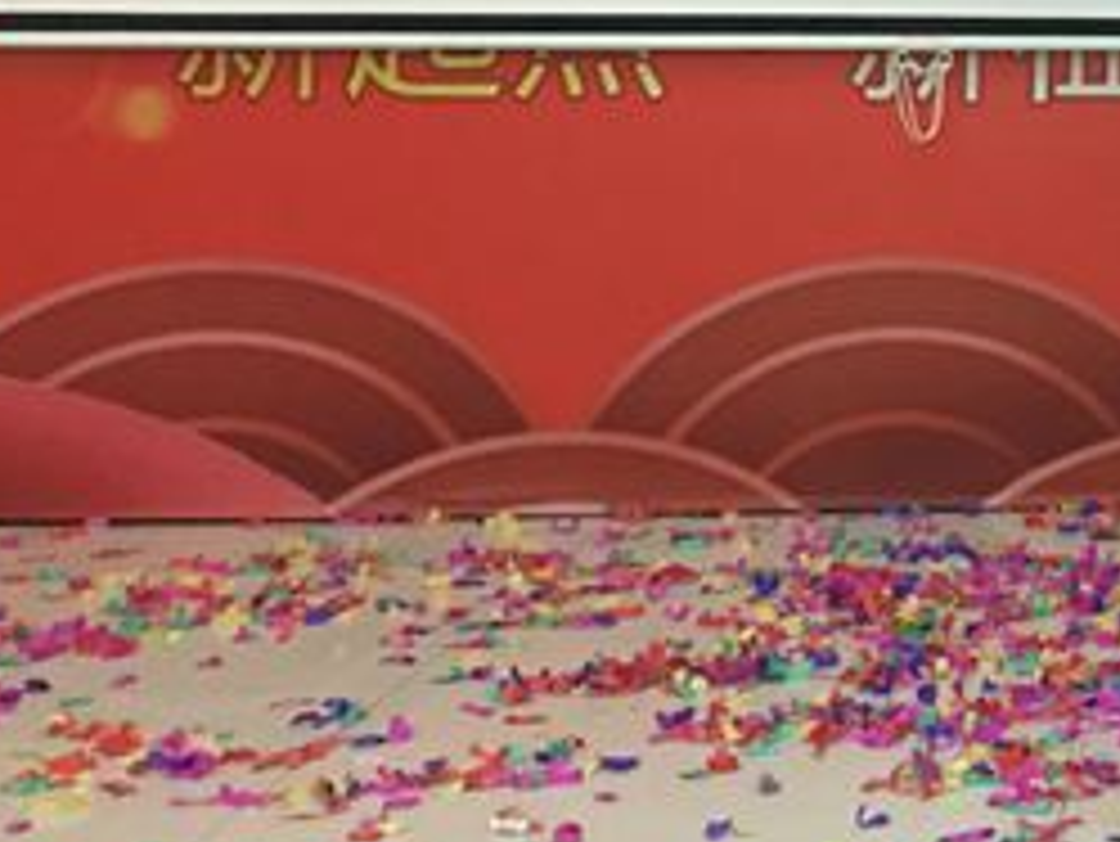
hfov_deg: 18.7
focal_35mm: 93
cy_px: -185
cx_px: 1673
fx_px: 3010
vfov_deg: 15.3
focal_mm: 4.15
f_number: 2.2
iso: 100
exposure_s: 1/8
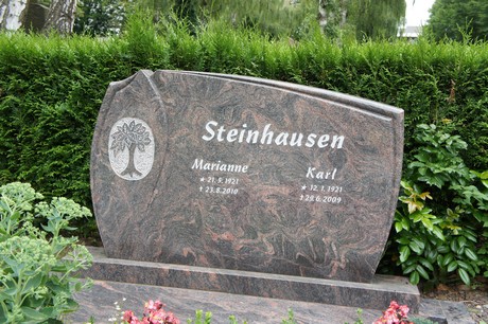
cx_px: 244
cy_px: 162
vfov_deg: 30.8
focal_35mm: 44
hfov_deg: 45.0
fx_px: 589
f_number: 5.6
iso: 500
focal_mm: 29
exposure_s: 1/250
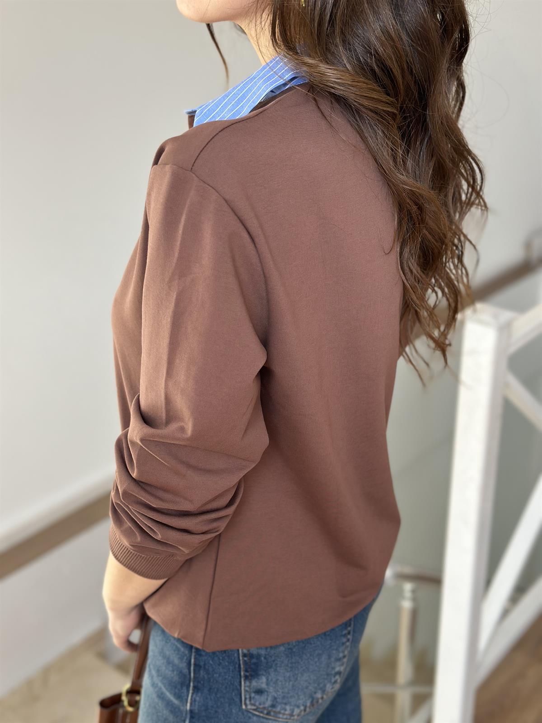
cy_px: 362
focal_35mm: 48
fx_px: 1002
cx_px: 271
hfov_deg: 30.3
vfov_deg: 39.7
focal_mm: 6.86
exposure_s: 1/172
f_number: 1.78
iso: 80
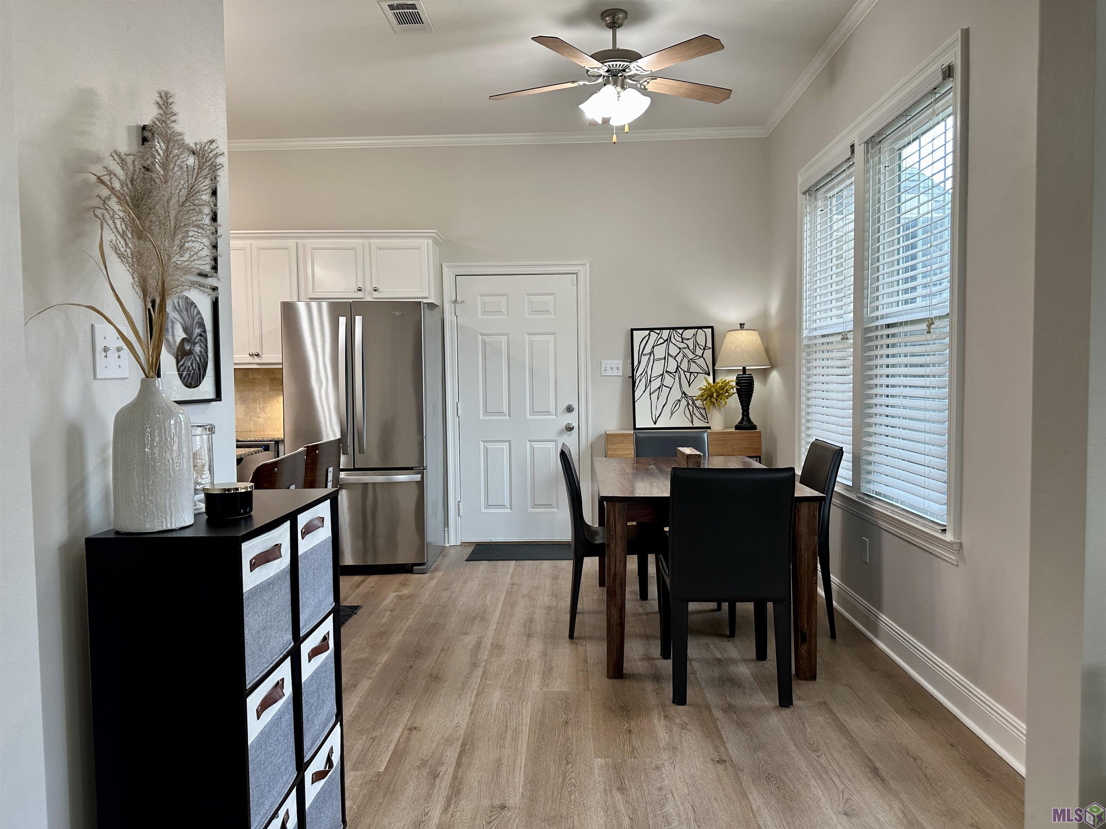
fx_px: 767
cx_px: 553
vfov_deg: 56.8
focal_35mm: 24
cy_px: 414
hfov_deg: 71.6
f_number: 1.78
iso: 160
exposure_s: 1/120
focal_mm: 6.86
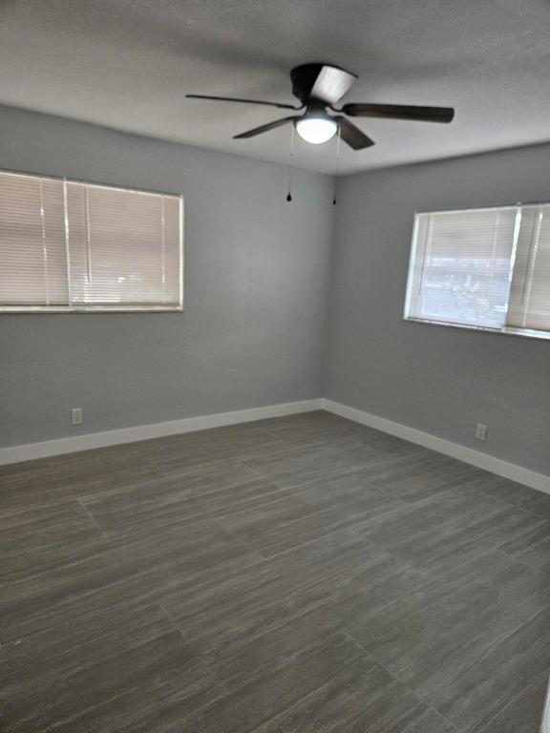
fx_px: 487
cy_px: 366
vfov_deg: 73.9
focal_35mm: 23
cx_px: 275
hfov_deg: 58.9
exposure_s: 1/120
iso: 500
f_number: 1.8
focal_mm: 5.4
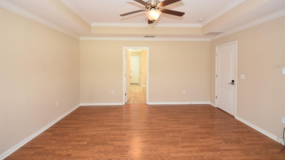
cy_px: 66
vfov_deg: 66.6
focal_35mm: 16
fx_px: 121
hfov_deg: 99.4
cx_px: 145
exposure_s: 1/60
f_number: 4
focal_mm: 10
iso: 320
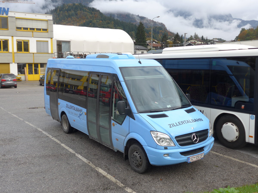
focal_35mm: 39
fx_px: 291
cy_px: 96
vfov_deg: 36.8
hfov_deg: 47.9
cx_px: 129
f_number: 2.8
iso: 80
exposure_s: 1/400
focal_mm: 8
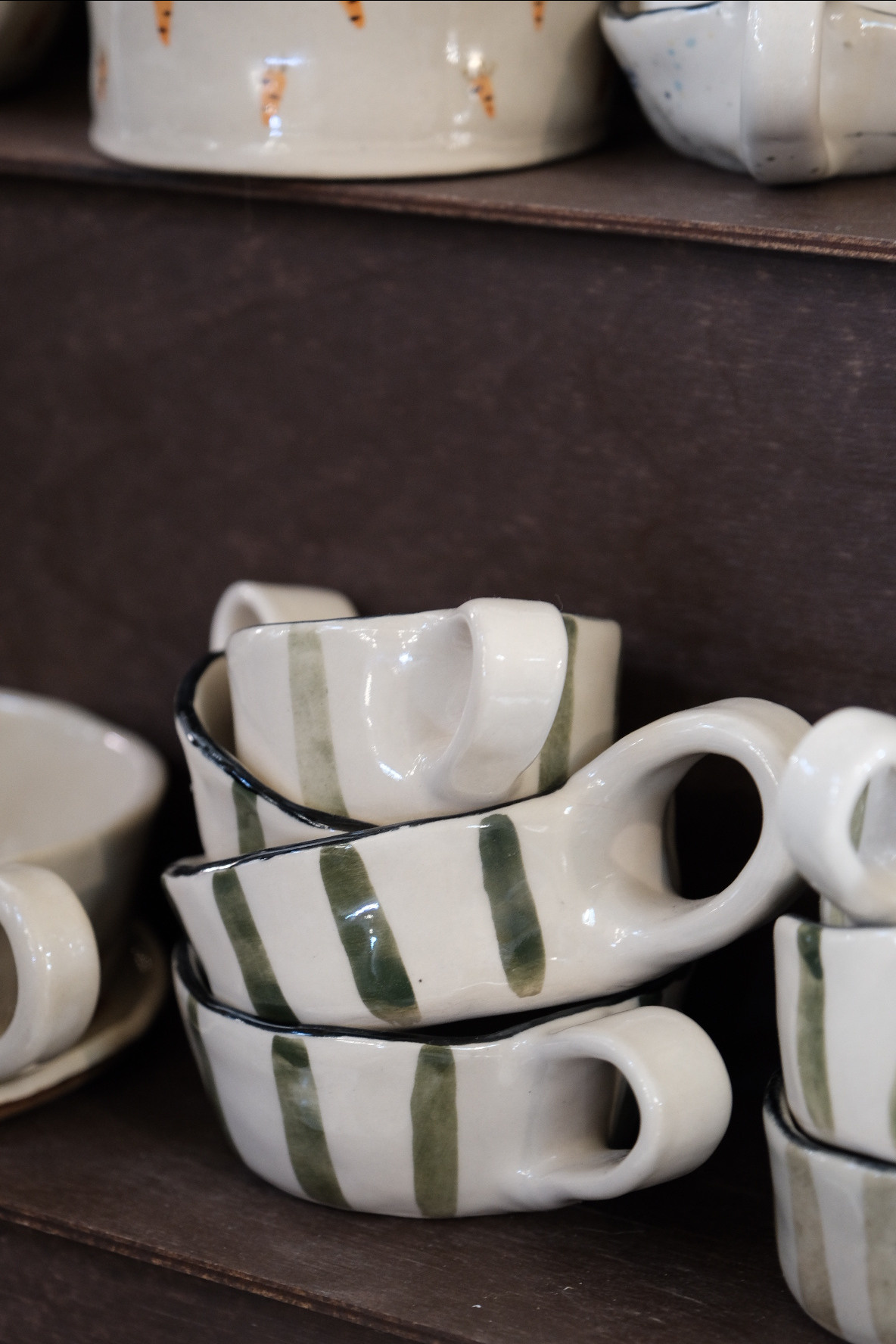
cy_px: 672
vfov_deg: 23.9
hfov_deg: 16.1
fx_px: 3173
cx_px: 448
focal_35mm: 85
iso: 1250
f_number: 4
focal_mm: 56.5
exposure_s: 1/8
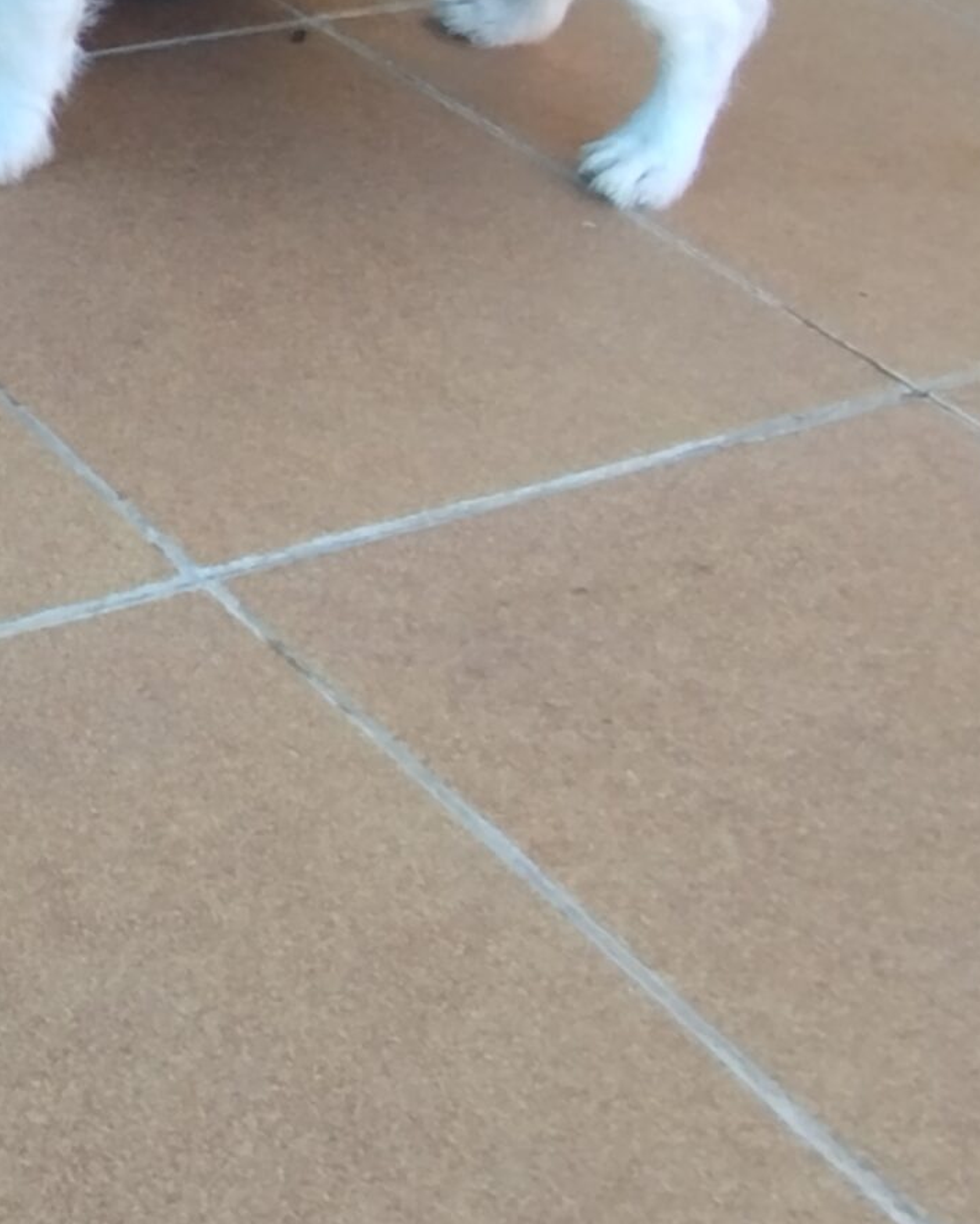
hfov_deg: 19.2
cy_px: 103
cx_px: -559
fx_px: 2465
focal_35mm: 68
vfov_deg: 26.9
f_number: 2.2
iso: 64
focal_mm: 1.65
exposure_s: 1/100
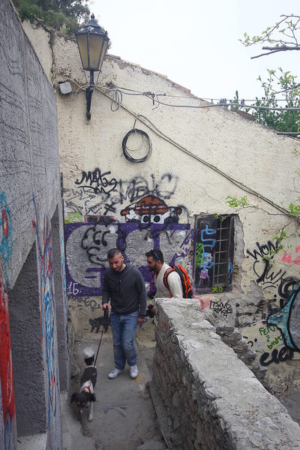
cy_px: 225
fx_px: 400
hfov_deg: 41.1
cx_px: 150
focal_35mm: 32
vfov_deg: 58.7
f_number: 8
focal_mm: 20
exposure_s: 1/60
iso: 100
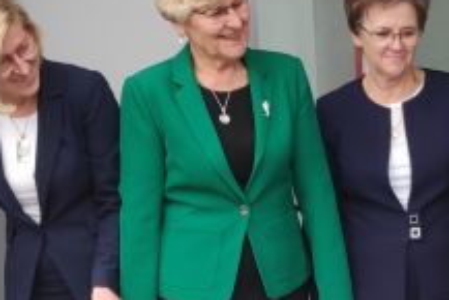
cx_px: 399
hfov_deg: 20.4
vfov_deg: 13.7
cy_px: 335
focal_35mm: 98
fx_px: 1223
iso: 100
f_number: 1.9
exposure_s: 1/102
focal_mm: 3.94
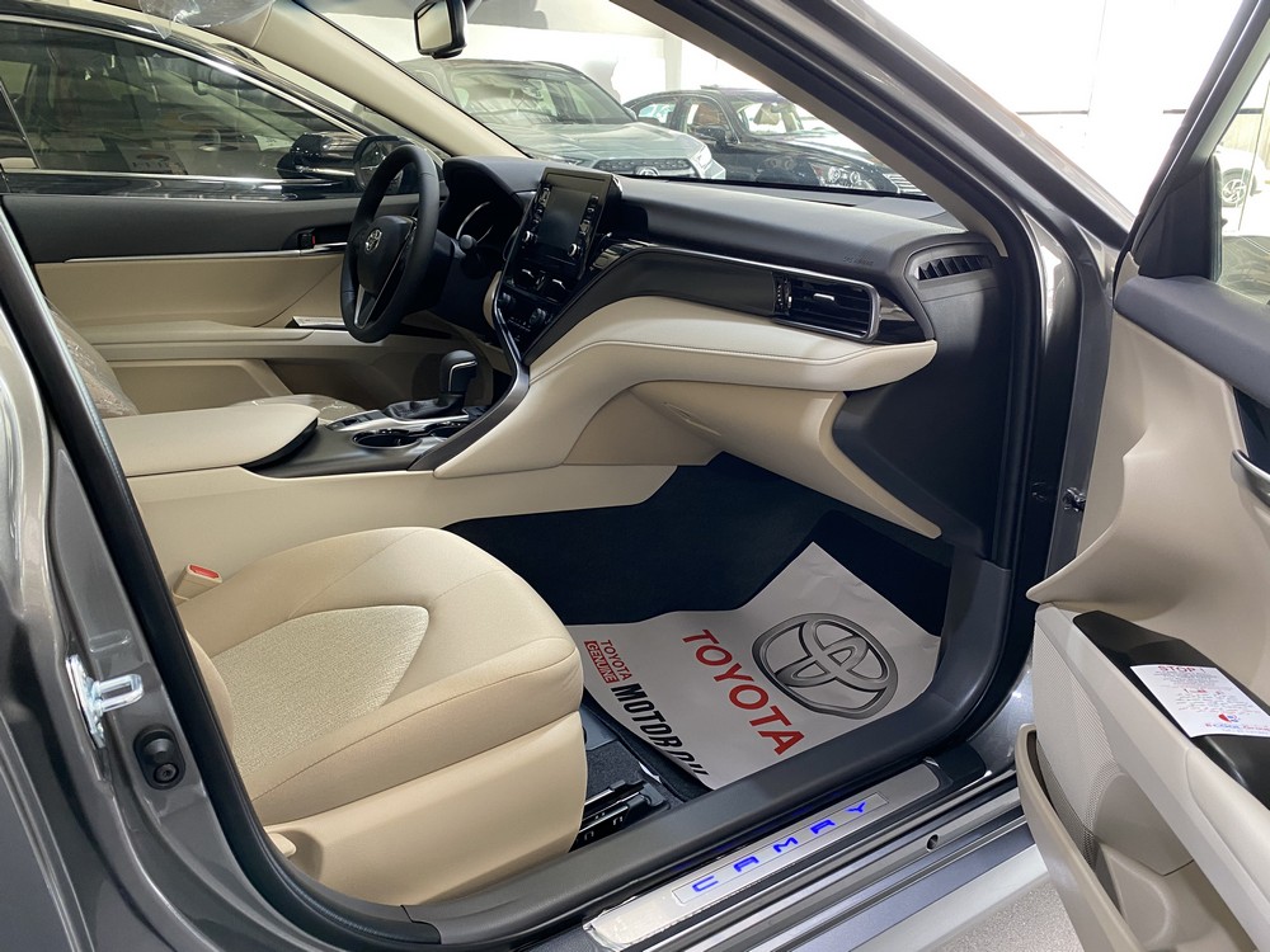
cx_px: 635
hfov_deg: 67.3
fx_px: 954
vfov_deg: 53.1
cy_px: 476
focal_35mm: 26
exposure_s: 1/60
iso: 160
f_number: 1.8
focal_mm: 4.25
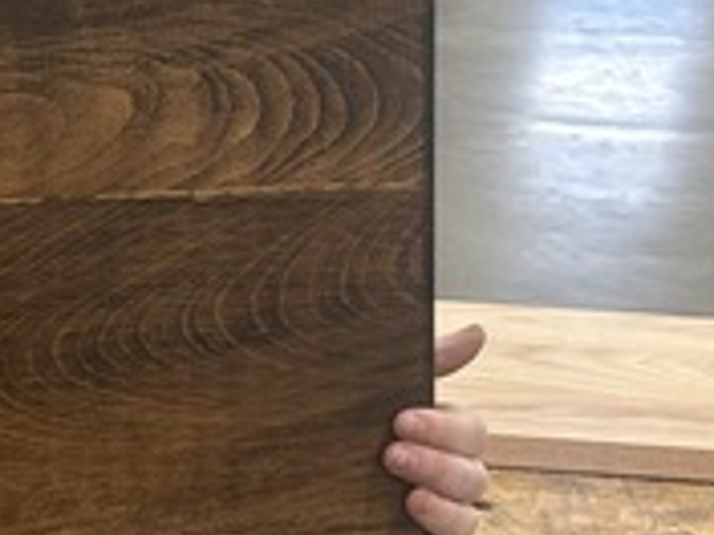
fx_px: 3115
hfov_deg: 12.2
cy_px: 385
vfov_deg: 9.8
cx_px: -467
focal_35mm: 151
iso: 80
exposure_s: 1/60
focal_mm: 5.7
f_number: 1.5
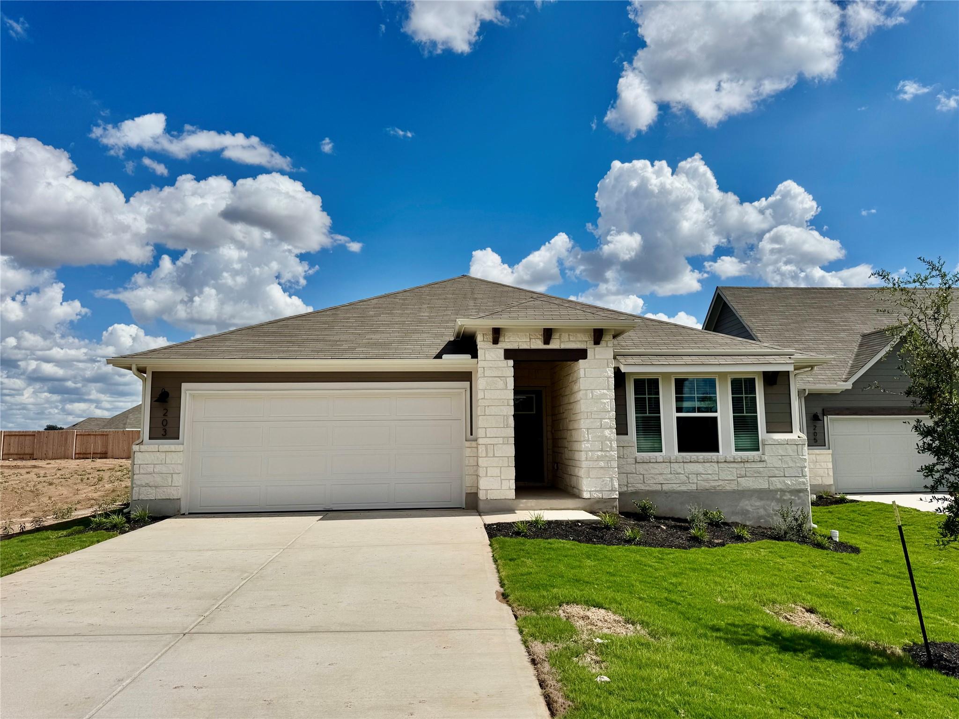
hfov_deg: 71.6
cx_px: 480
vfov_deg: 56.8
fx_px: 665
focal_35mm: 24
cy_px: 360
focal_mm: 6.76
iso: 80
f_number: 1.78
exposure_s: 1/12346
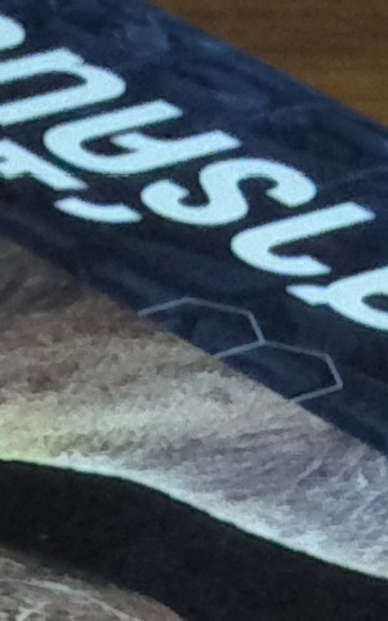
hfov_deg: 7.0
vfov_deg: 10.0
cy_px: 1514
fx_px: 3098
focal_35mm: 183
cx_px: -217
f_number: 2.2
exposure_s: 1/33
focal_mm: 3.46
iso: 180
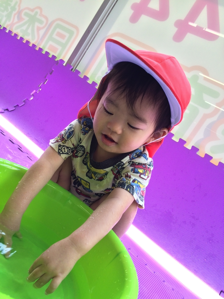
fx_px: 250
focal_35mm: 29
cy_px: 150
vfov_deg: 61.7
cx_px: 112
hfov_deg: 48.2
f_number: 2.2
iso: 50
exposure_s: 1/120
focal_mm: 4.15
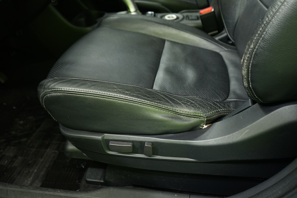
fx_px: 247
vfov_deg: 43.6
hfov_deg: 61.9
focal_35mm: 30
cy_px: 99
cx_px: 148
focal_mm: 30
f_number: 3.5
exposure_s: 1/25
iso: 1250
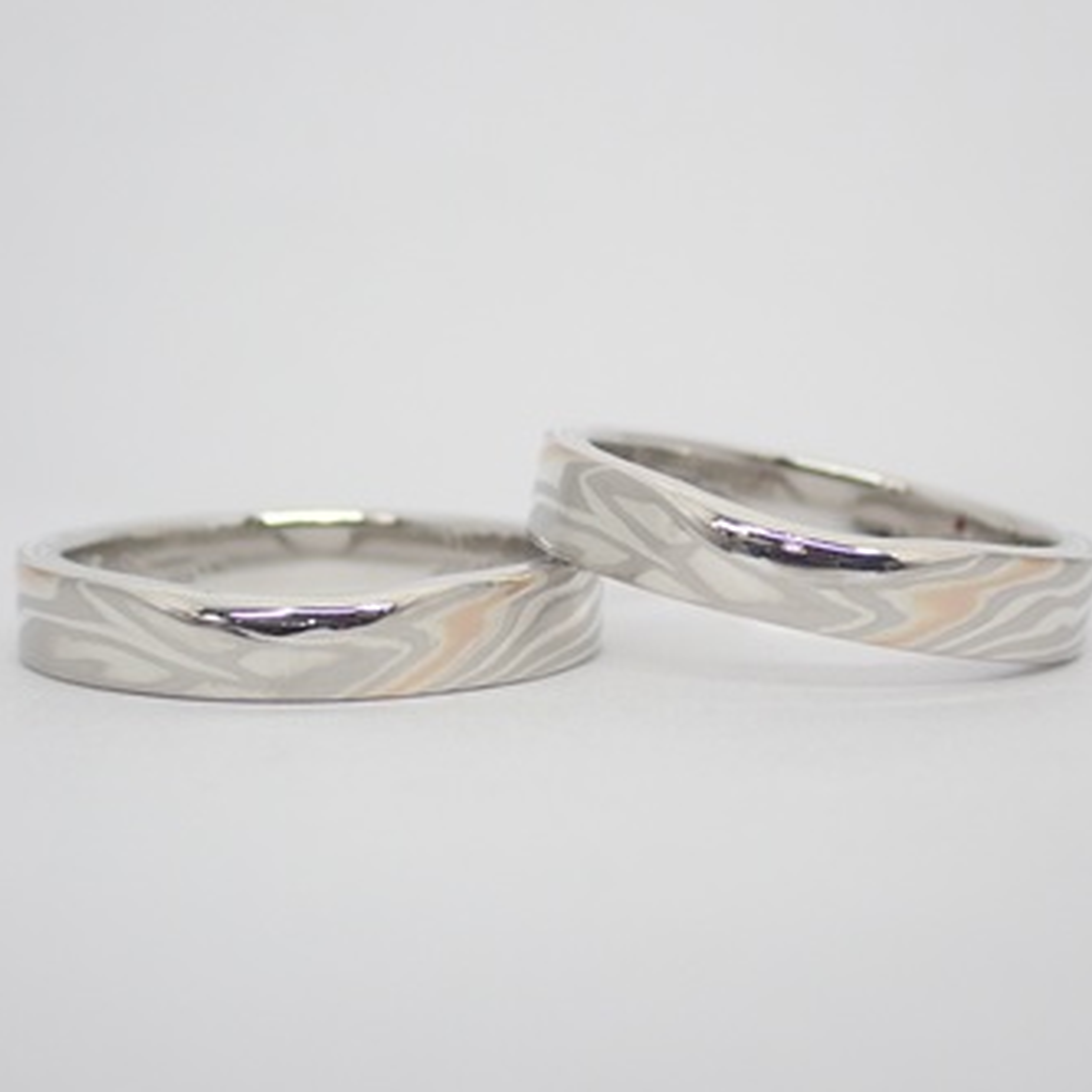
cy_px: 543
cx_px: 551
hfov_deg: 18.9
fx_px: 3284
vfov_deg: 18.9
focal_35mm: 92
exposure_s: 1/125
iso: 200
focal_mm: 13.65
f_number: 4.1
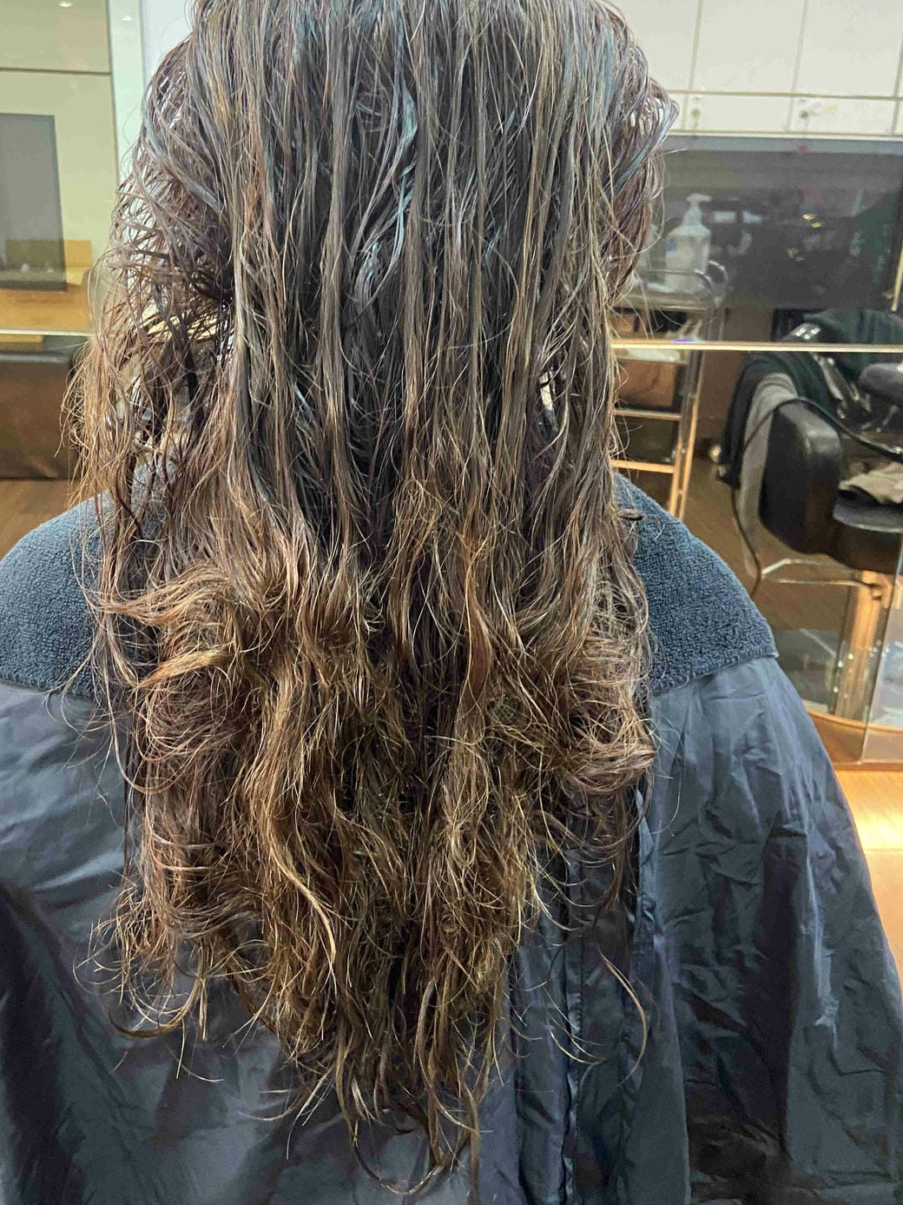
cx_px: 385
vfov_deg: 59.7
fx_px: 1044
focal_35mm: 30
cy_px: 511
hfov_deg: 46.6
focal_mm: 4.25
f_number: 1.8
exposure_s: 1/40
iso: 500
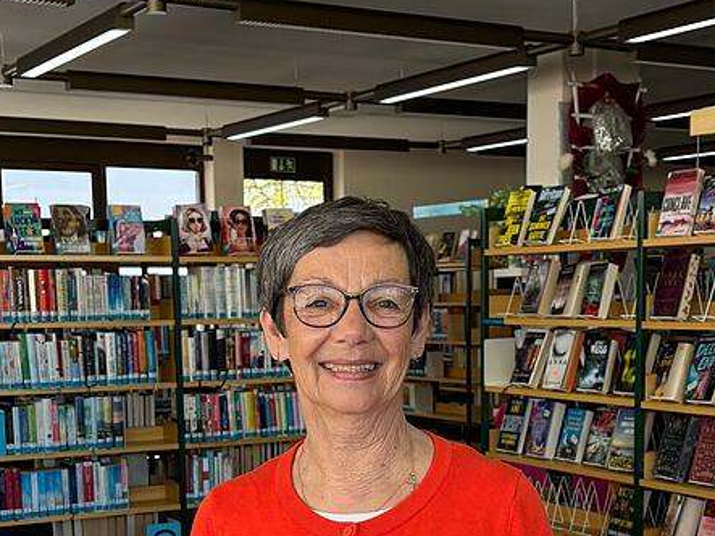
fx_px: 971
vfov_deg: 30.3
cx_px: 371
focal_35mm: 47
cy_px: 410
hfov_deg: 40.4
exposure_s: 1/100
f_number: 1.6
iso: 40
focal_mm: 5.96
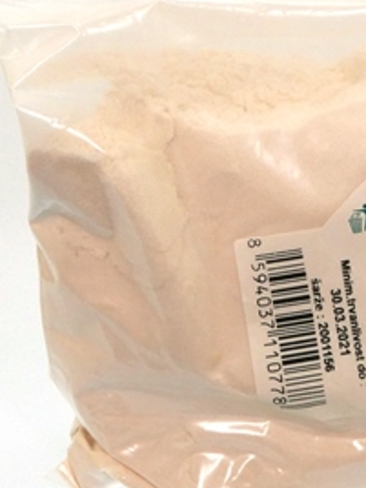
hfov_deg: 11.1
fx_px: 1861
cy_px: -78
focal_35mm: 132
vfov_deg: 14.5
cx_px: 396
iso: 800
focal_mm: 20.6
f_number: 16
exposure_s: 1/60
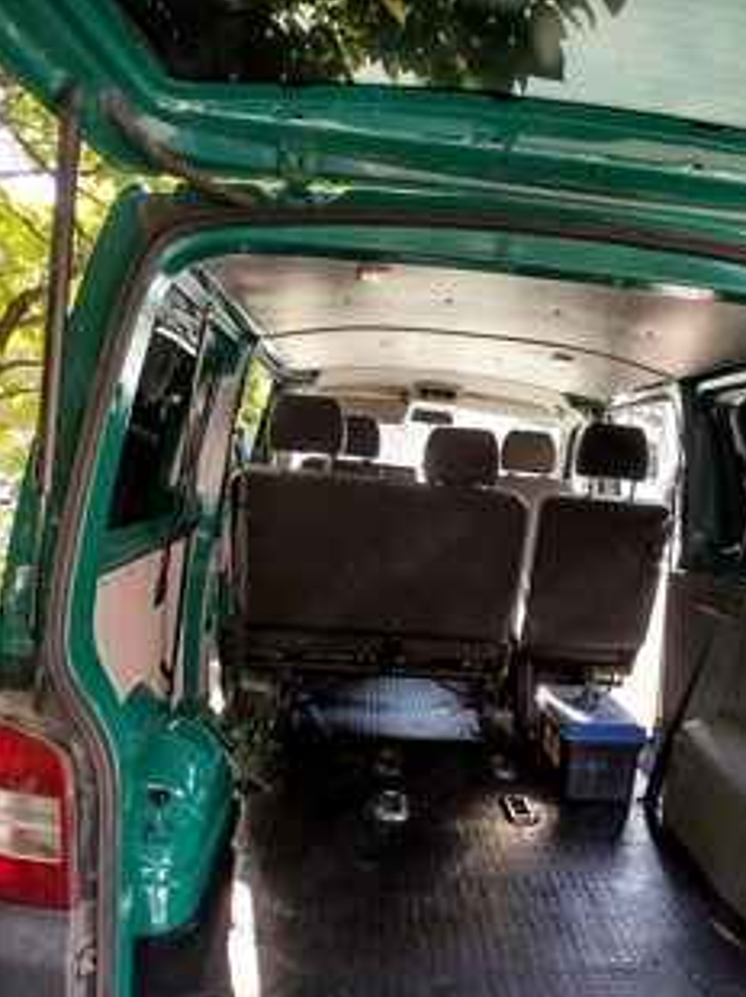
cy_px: 640
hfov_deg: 44.9
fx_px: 892
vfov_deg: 57.5
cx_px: 476
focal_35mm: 31
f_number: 1.7
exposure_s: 1/50
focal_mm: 5.31
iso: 64
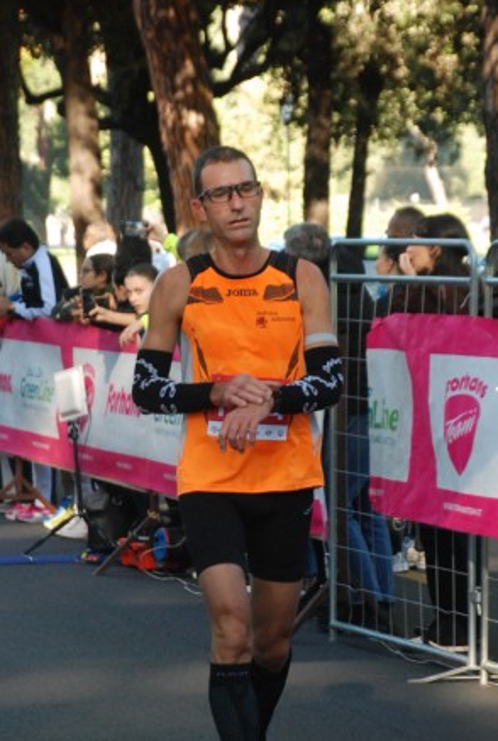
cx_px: 311
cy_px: 408
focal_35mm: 185
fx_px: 3820
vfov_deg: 11.1
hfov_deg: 7.5
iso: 1000
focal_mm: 90
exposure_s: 1/320
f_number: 5.6
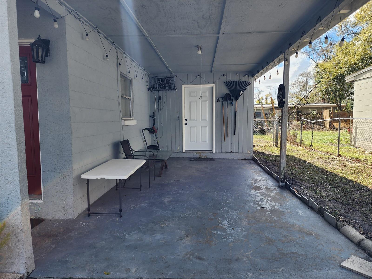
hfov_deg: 73.9
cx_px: 186
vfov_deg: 58.9
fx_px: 247
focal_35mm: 23
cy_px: 140
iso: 12
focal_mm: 6.4
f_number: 1.8
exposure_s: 1/360
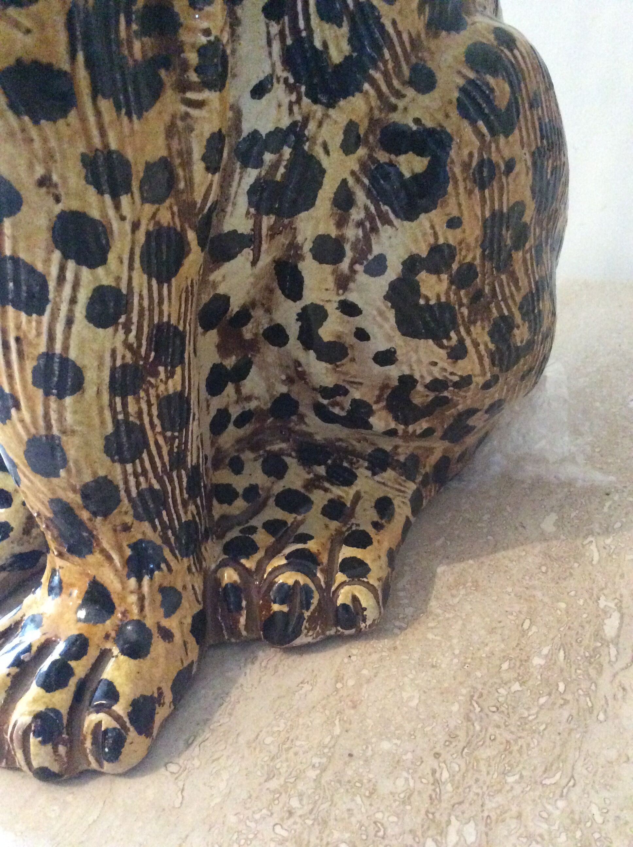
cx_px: 316
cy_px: 424
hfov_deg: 44.1
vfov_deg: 56.9
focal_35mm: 32
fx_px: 782
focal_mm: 3.3
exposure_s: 1/17
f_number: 2.4
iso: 500
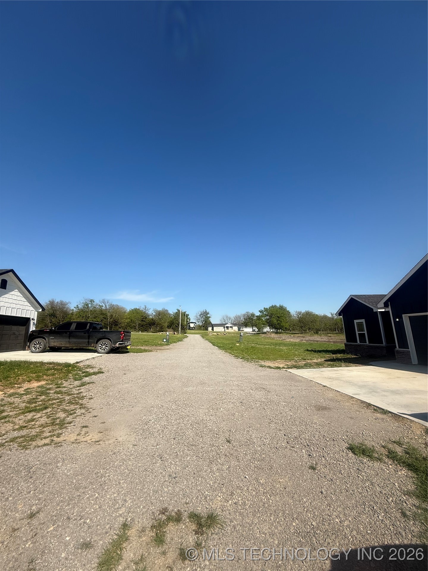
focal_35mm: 14
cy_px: 286
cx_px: 214
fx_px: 231
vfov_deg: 102.1
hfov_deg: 85.7
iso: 50
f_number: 2.2
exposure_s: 1/2506
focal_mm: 2.22
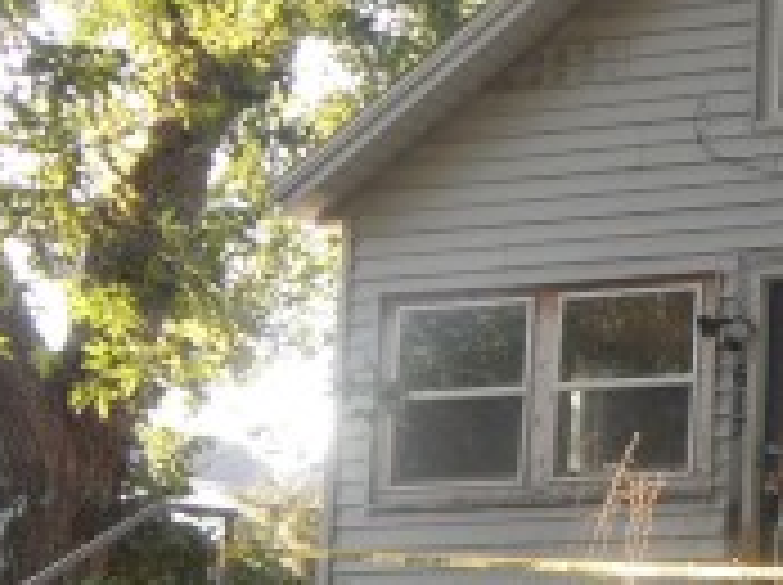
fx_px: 2665
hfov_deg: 15.4
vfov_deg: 12.5
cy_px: 360
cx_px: 1192
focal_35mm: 118
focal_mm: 5.3
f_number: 3.4
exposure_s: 1/90
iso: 100
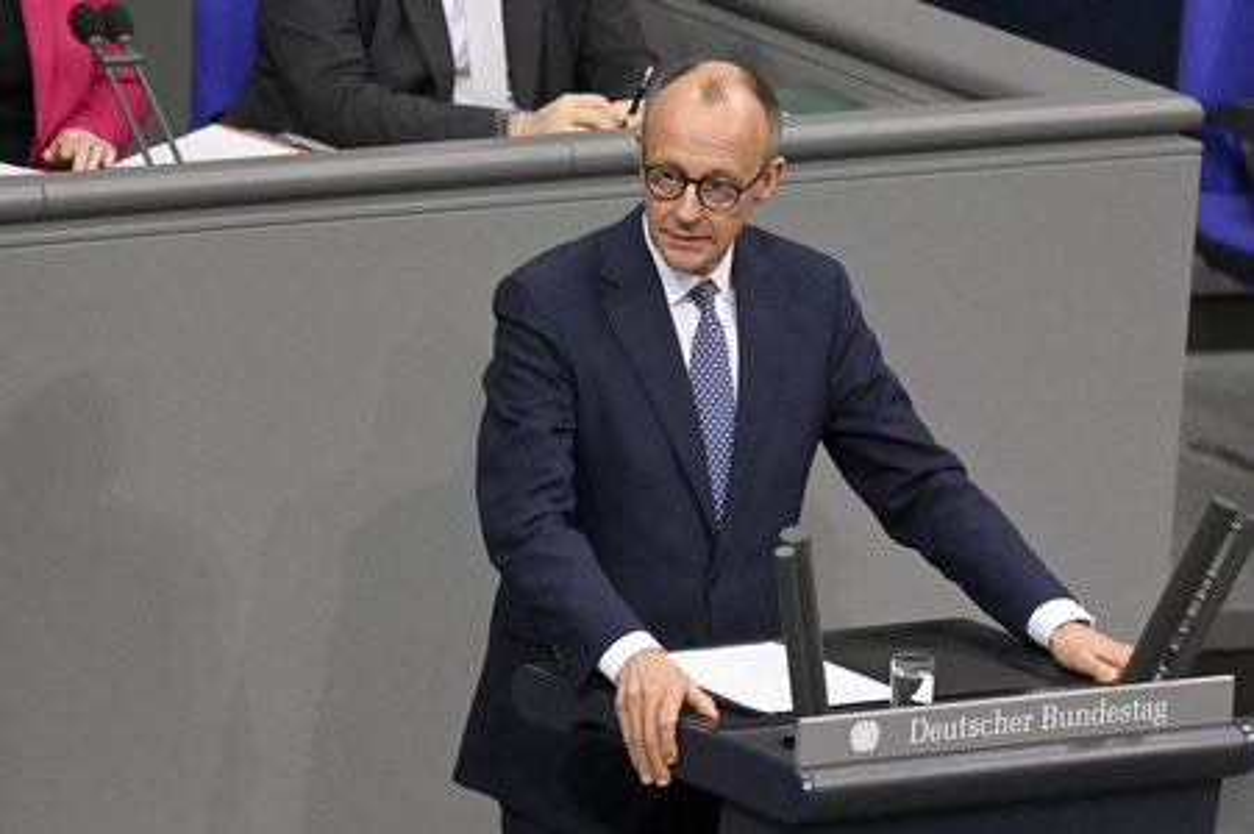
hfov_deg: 6.7
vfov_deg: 4.4
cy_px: 417
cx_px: 627
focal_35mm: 310
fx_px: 10790
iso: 10000
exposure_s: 1/400
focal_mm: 310
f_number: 5.6
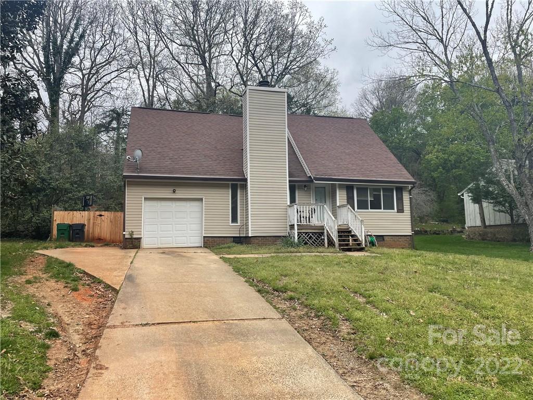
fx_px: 400
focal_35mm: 26
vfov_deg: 53.1
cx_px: 266
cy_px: 200
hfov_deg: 67.3
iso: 32
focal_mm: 4.2
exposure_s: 1/584
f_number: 1.6
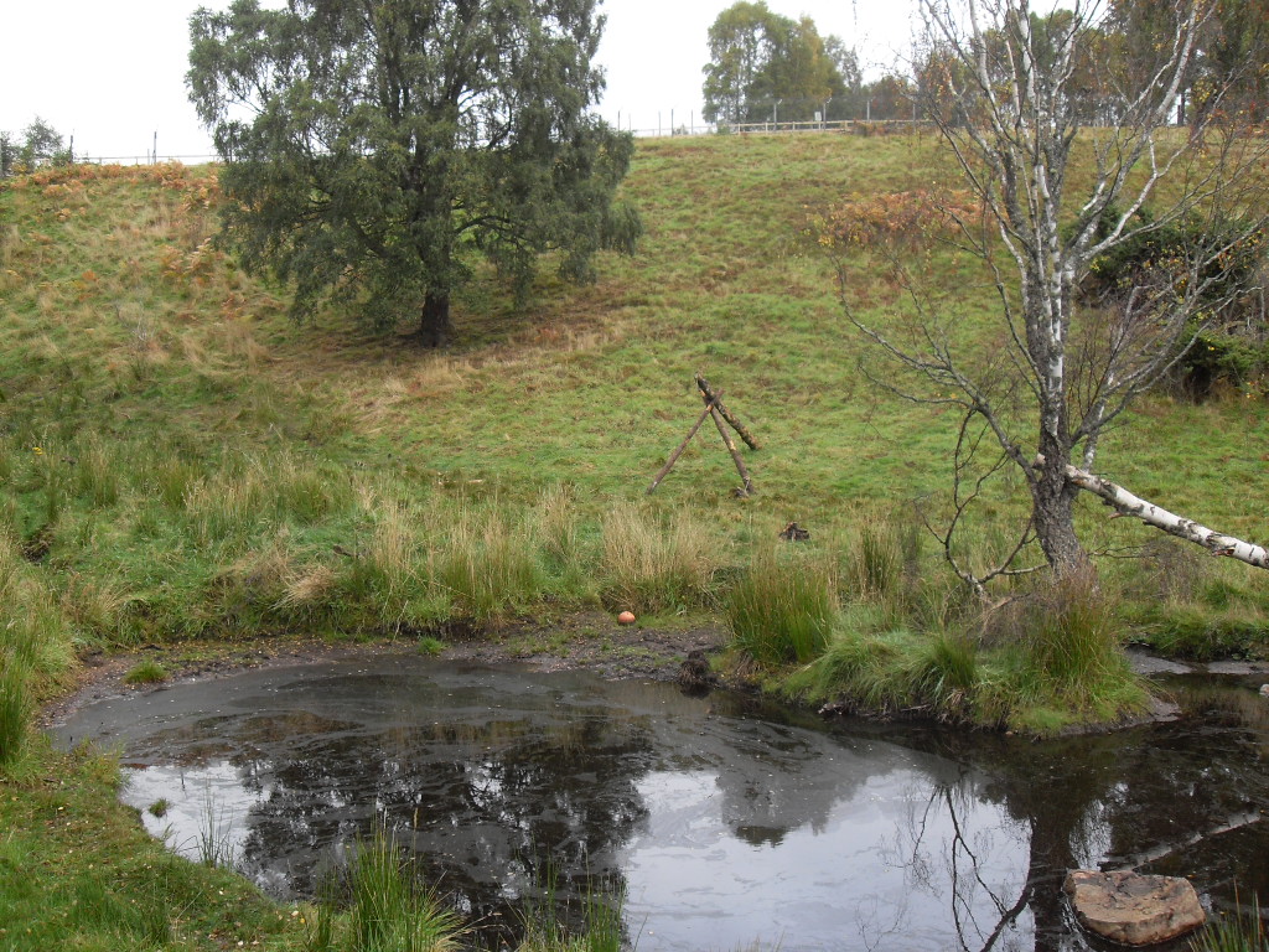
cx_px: 634
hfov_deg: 50.1
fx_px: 1356
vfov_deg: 38.7
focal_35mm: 37
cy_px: 476
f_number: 2.8
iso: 100
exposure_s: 1/90
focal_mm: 6.3
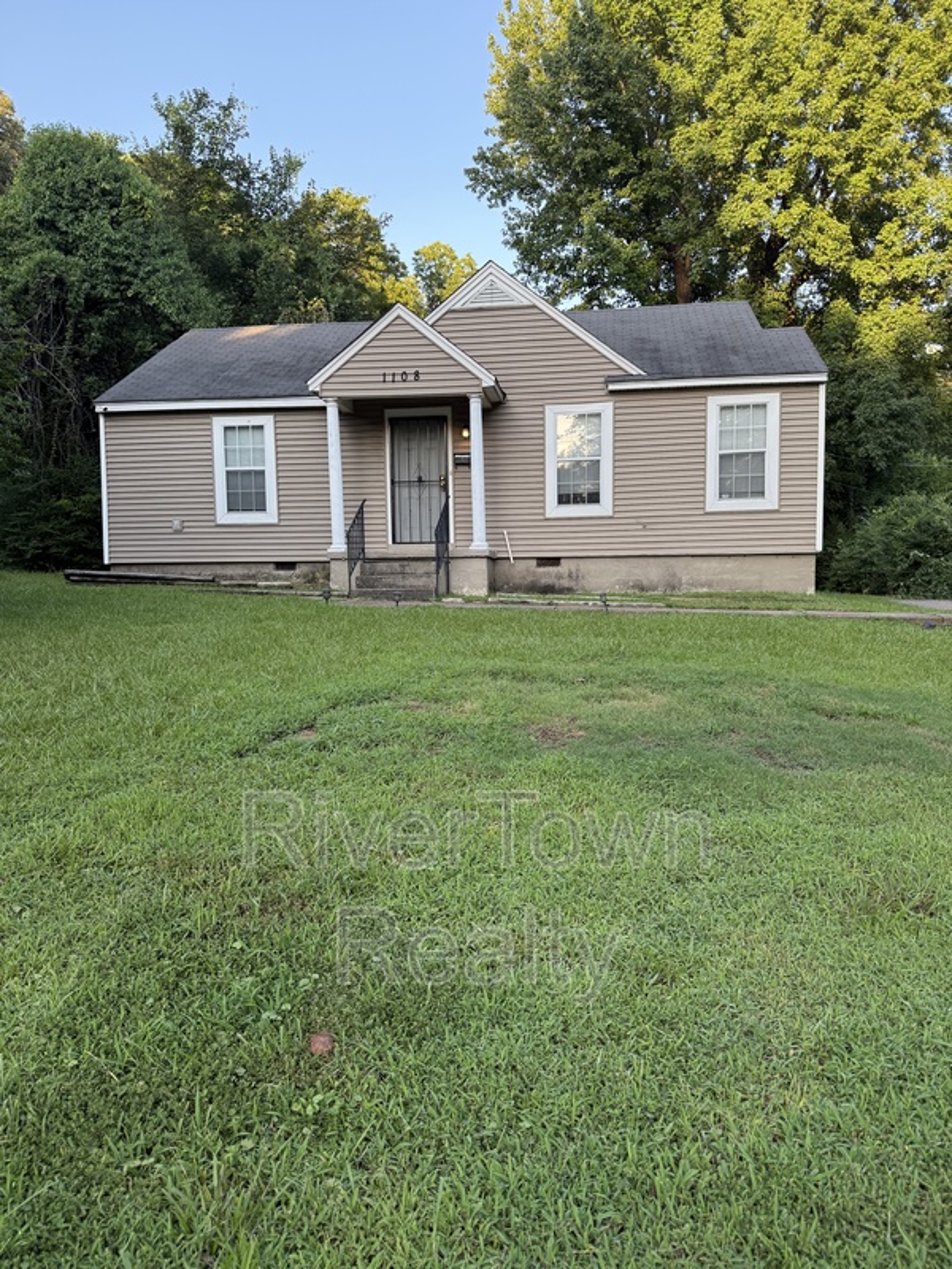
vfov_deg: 71.6
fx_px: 880
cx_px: 476
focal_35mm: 24
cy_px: 634
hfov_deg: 56.8
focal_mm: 6.76
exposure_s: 1/342
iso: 100
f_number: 1.78
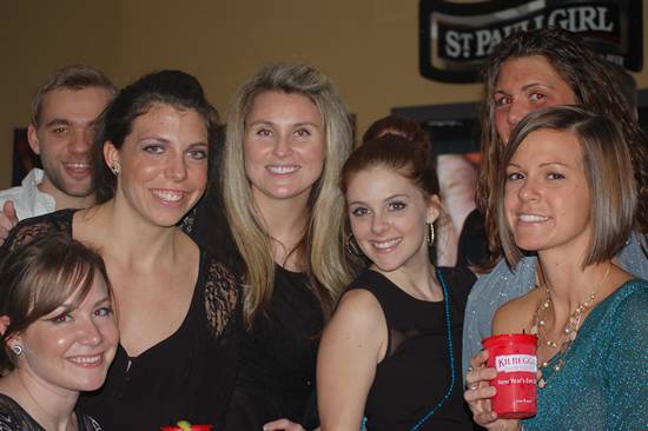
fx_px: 1484
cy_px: 216
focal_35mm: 82
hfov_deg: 24.6
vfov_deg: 16.5
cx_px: 324
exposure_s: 1/60
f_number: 4
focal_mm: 55
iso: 400
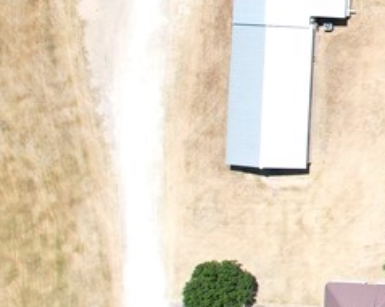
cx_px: 805
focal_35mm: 94
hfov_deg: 15.5
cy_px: 45
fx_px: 1071
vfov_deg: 16.2
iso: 130
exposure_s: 1/2000
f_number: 2.8
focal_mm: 8.38
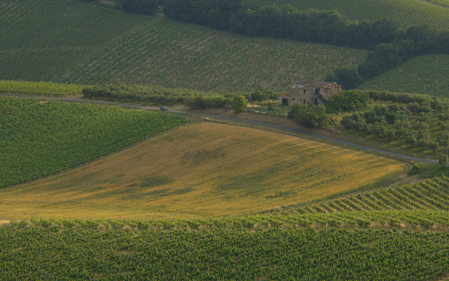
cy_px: 143
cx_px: 240
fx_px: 1872
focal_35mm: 153
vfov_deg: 8.6
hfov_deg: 13.7
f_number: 16
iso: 100
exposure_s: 1/50
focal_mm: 135
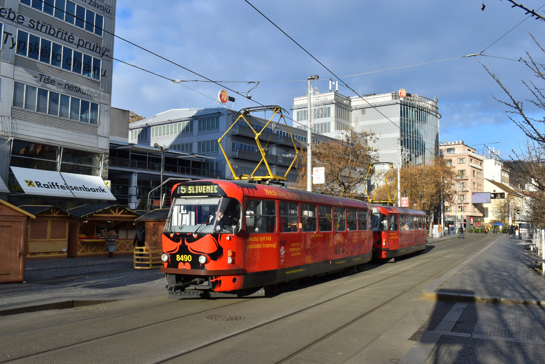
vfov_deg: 40.0
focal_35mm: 33
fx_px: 500
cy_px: 182
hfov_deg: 57.2
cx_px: 272
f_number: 10
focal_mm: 22
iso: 200
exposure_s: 1/400
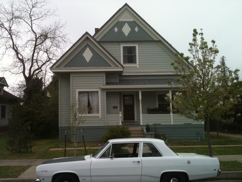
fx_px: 245
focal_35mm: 35
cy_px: 91
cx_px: 121
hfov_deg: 52.6
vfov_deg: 40.7
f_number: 2.8
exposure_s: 1/1090
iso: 64
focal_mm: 3.85
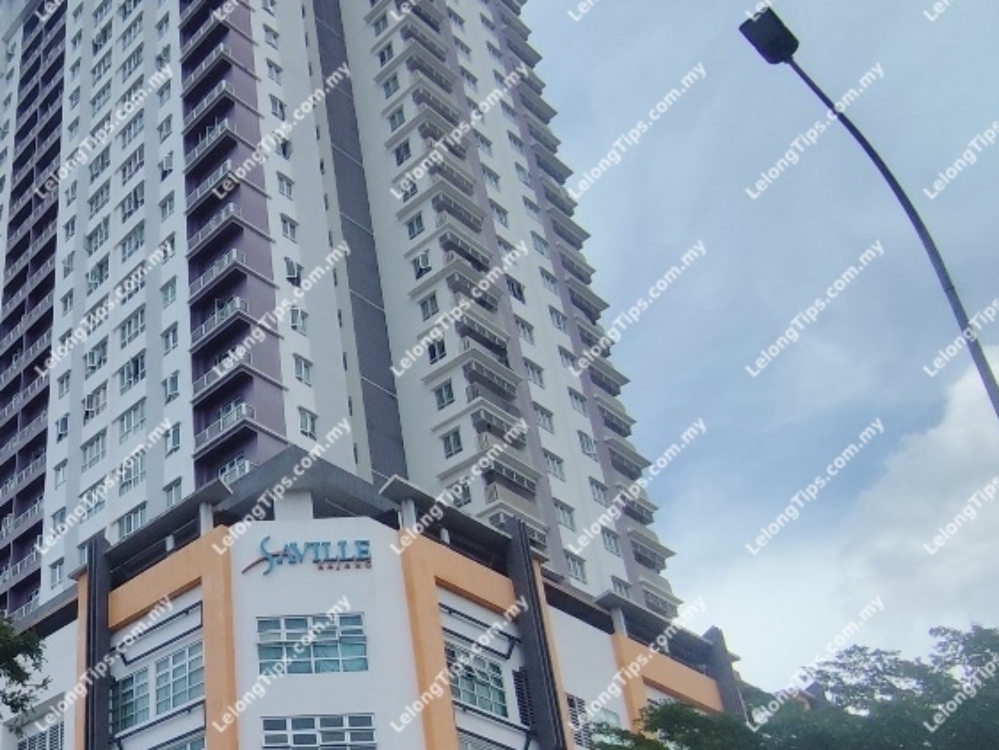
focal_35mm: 34
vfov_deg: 41.4
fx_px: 982
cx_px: 9
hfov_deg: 45.8
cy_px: 482
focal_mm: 1.65
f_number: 2.2
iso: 50
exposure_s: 1/4119
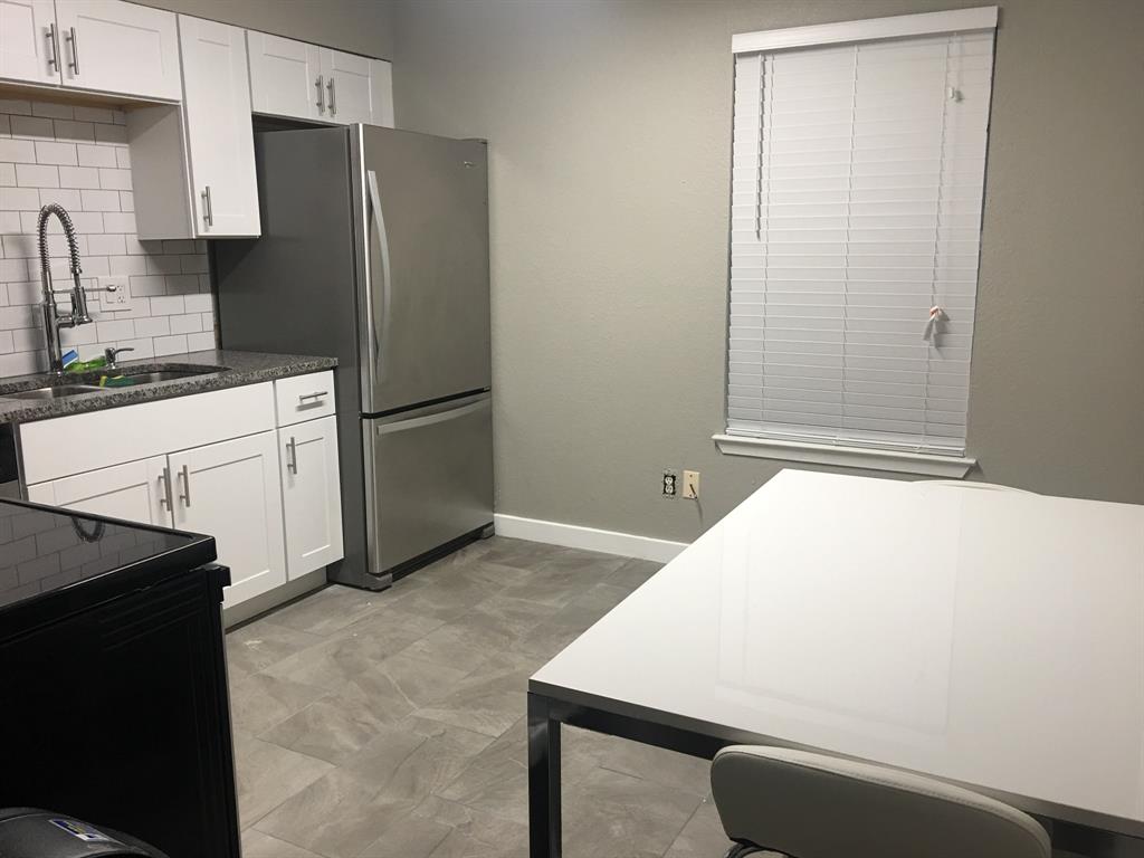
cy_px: 429
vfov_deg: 48.2
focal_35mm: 29
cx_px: 572
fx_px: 958
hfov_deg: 61.7
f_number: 2.2
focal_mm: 4.15
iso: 40
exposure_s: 1/15
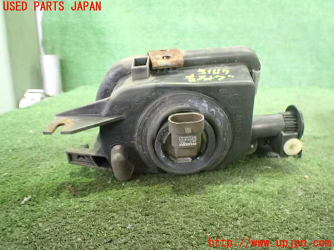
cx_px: 167
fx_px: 289
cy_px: 125
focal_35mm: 30
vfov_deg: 46.8
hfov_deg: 60.0
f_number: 2.3
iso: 1600
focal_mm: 5.4
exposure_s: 1/30
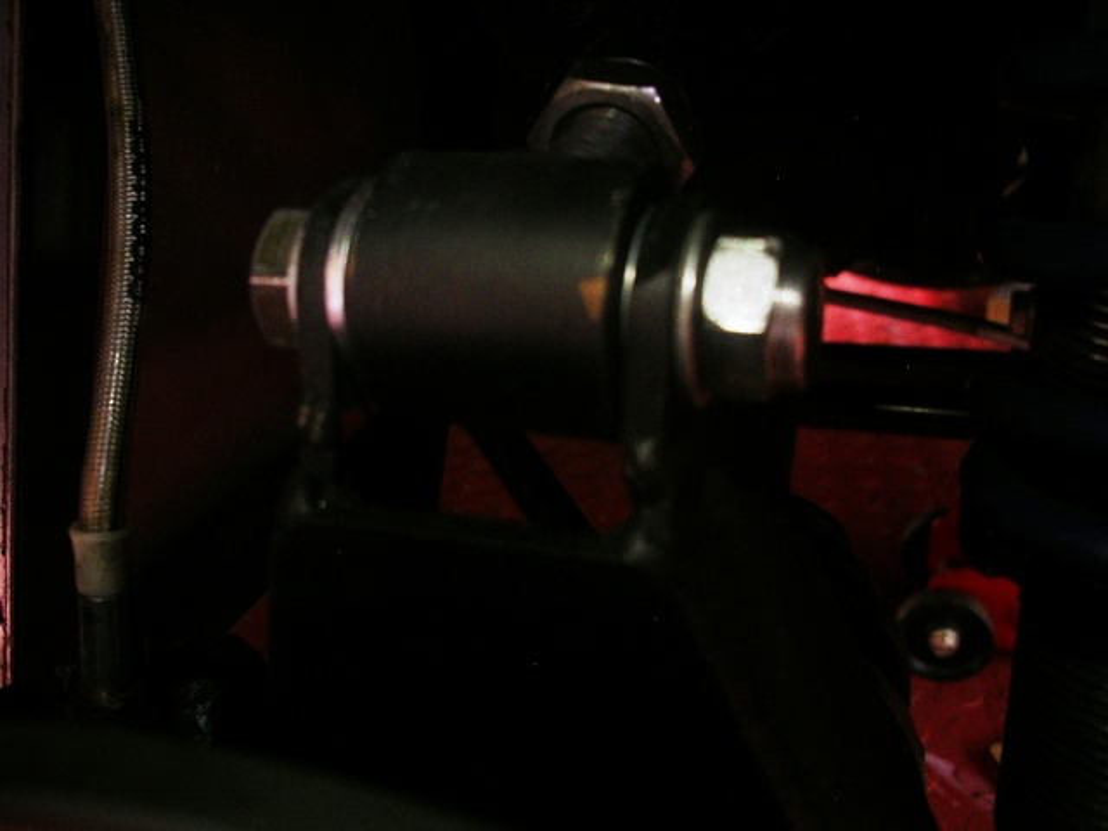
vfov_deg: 38.7
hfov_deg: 50.1
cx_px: 554
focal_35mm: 37
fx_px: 1184
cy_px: 416
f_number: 2.8
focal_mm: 7.8
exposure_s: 1/40
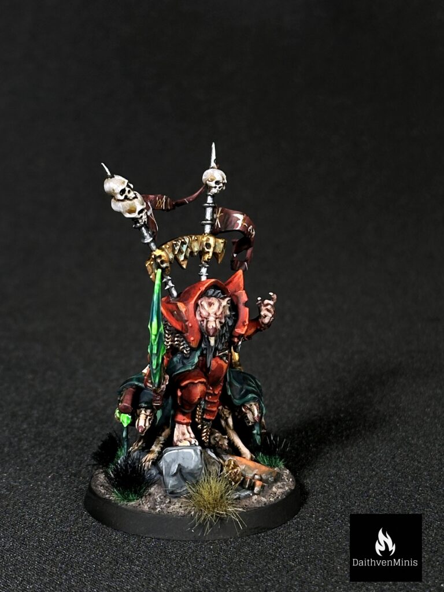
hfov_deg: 14.5
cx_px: 222
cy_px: 296
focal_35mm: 102
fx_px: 1744
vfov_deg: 19.3
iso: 64
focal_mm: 6.86
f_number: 1.78
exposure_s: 1/100
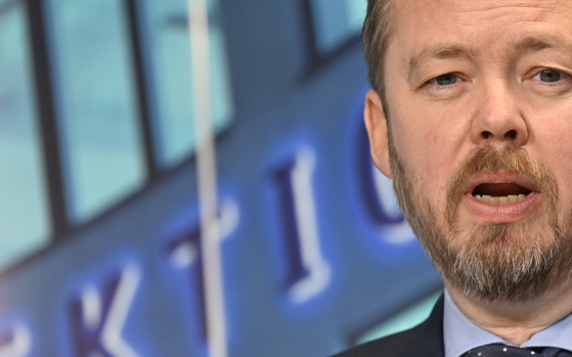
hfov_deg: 6.0
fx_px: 5408
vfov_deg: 3.8
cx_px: 575
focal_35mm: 347
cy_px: 313
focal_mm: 140
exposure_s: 1/500
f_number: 2.8
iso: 1000
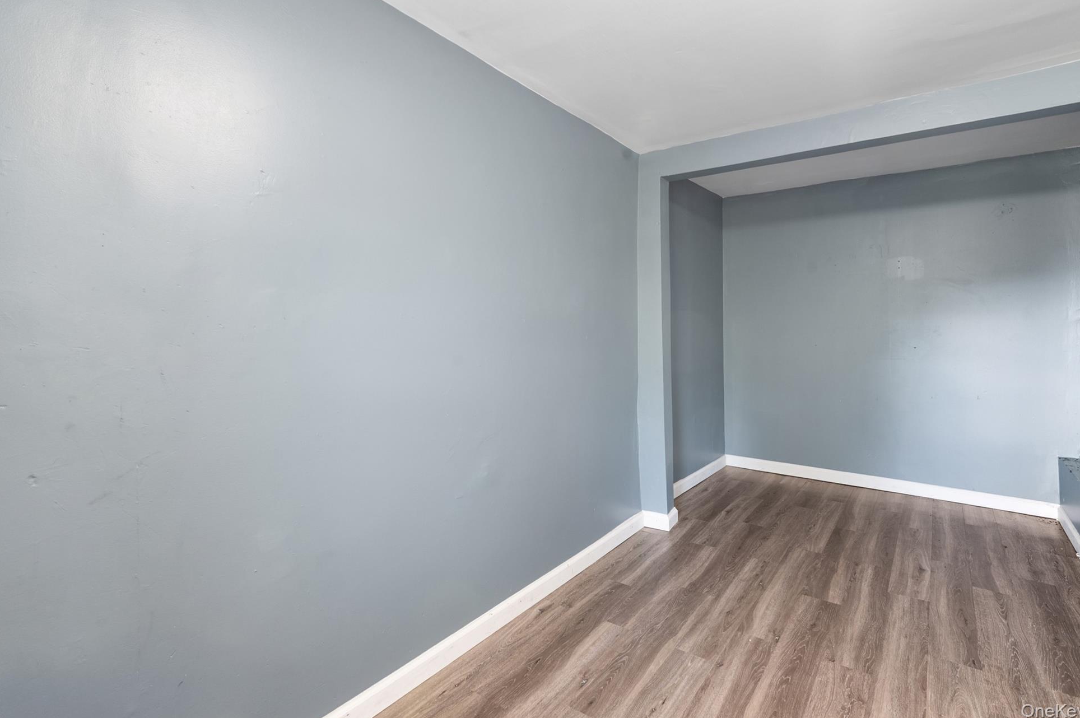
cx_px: 561
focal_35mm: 17
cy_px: 343
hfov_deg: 93.3
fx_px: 510
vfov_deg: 70.3
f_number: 8
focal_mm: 16
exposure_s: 1.3
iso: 320
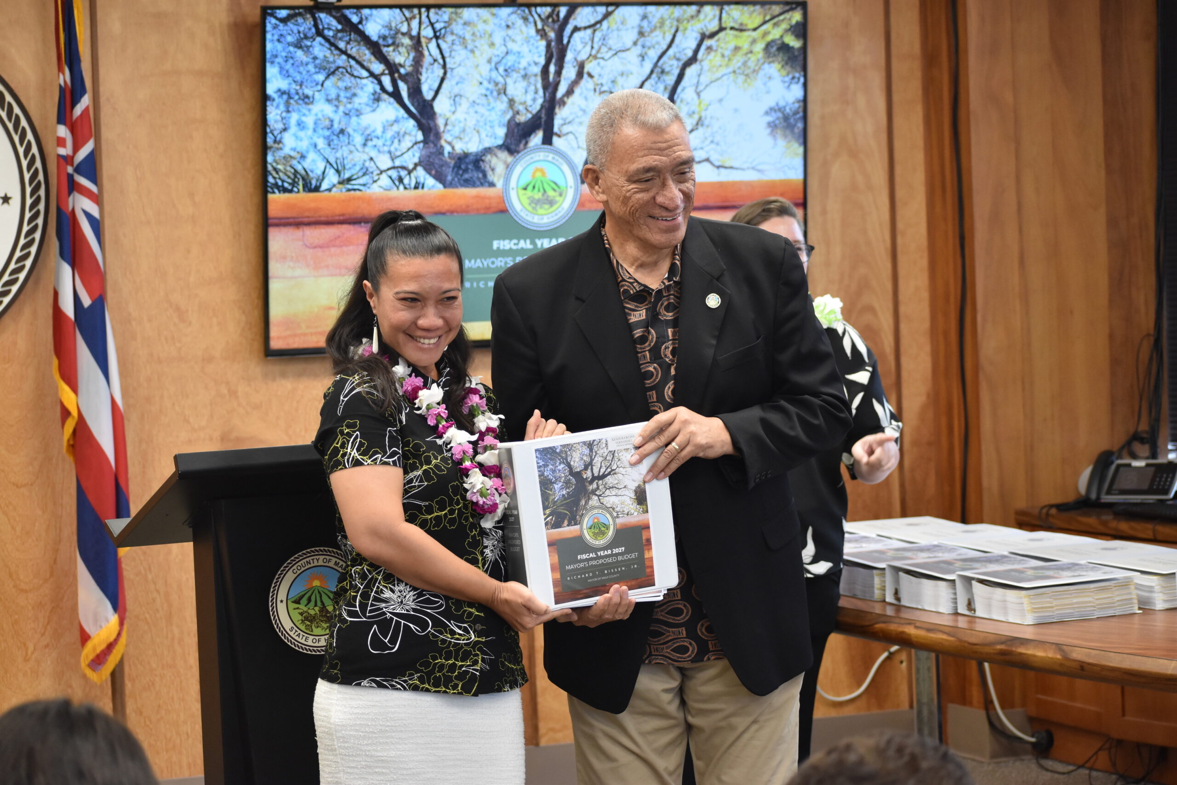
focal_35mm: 117
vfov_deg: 11.7
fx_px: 3826
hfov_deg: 17.5
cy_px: 392
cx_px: 588
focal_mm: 78
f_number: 4.8
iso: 1100
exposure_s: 1/125
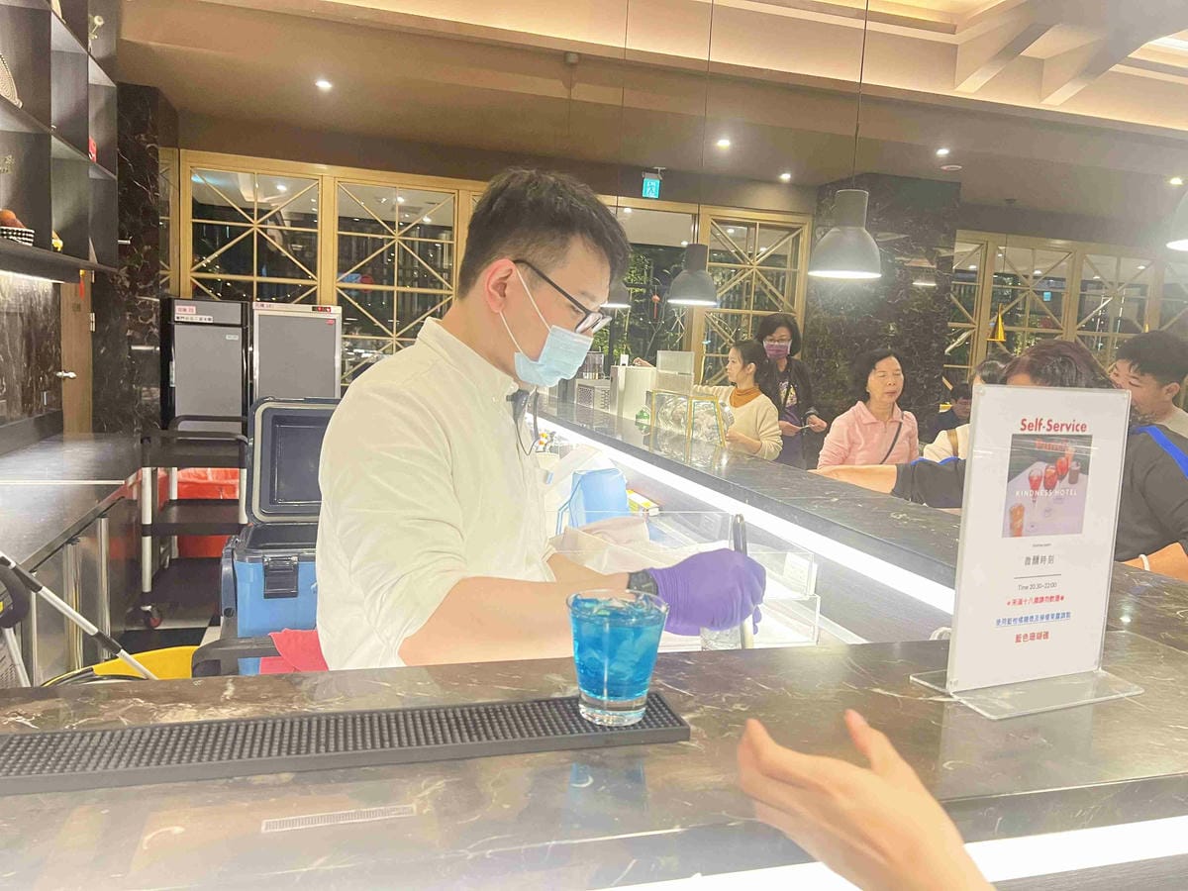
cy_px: 446
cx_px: 594
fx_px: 892
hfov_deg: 67.3
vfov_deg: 53.1
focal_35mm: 26
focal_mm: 5.7
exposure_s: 1/60
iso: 250
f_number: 1.5
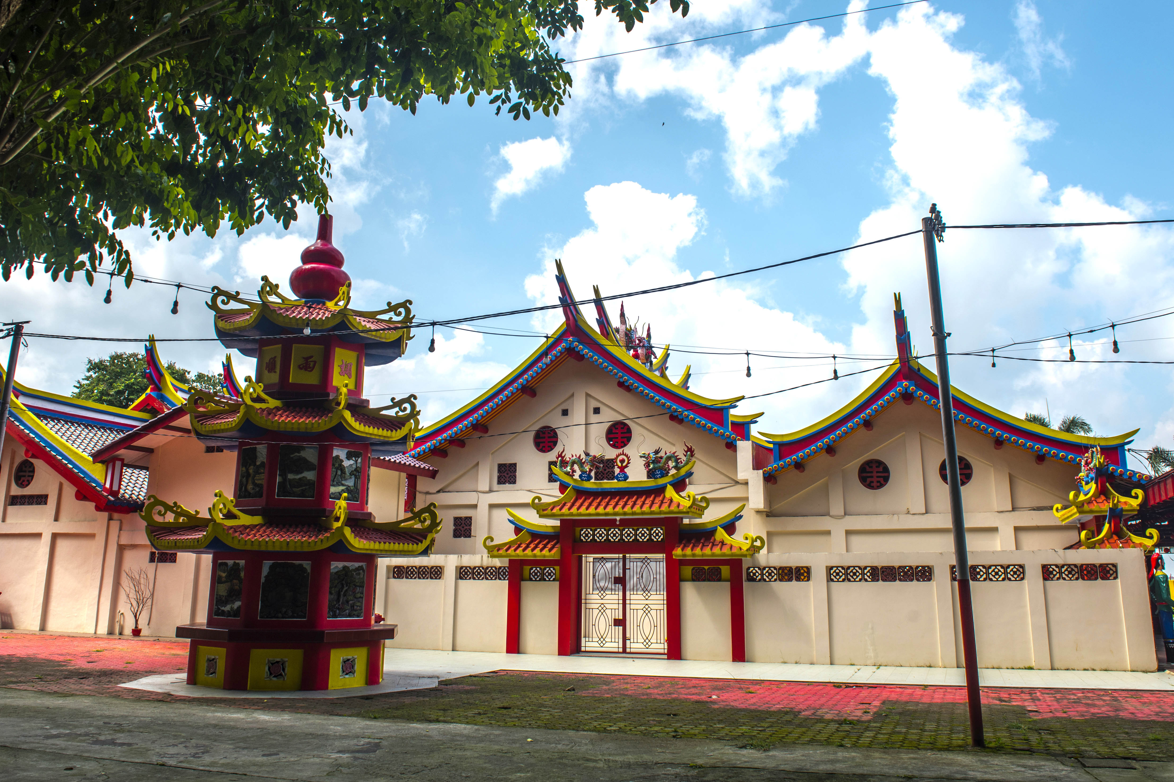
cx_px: 587
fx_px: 946
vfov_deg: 44.8
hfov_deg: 63.7
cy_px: 318
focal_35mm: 29
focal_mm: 24
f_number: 8
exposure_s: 1/250
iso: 100
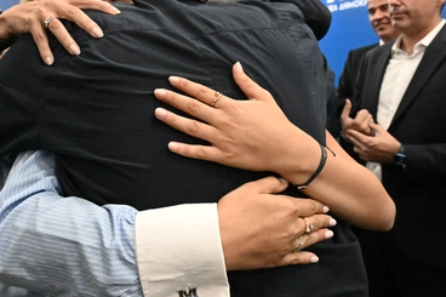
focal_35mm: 30
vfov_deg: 41.8
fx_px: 371
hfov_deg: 61.1
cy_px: 64
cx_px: 166
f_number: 5.6
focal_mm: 17
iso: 12800
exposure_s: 1/320
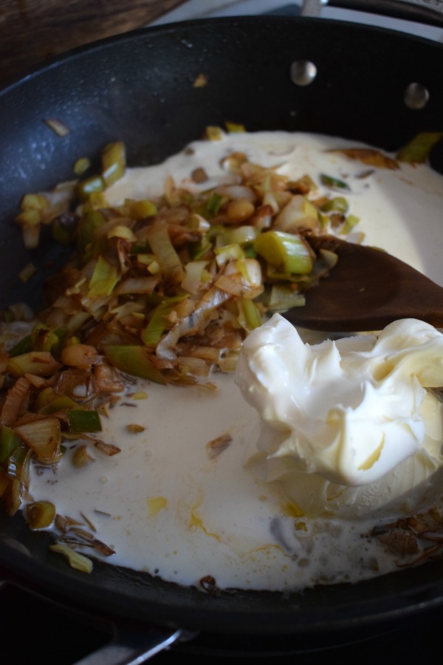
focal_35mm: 45
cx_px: 222
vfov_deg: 43.6
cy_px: 332
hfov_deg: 29.9
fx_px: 831
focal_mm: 30
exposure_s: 1/60
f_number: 4.2
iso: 1400
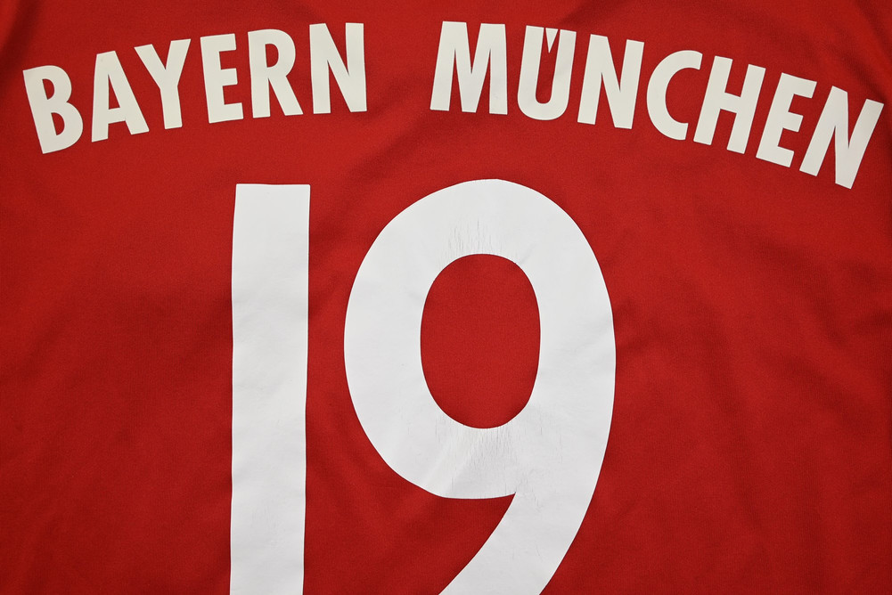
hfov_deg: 53.1
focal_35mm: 36
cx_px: 446
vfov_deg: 36.9
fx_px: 892
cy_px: 298
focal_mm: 36
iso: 200
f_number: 5
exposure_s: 1/125
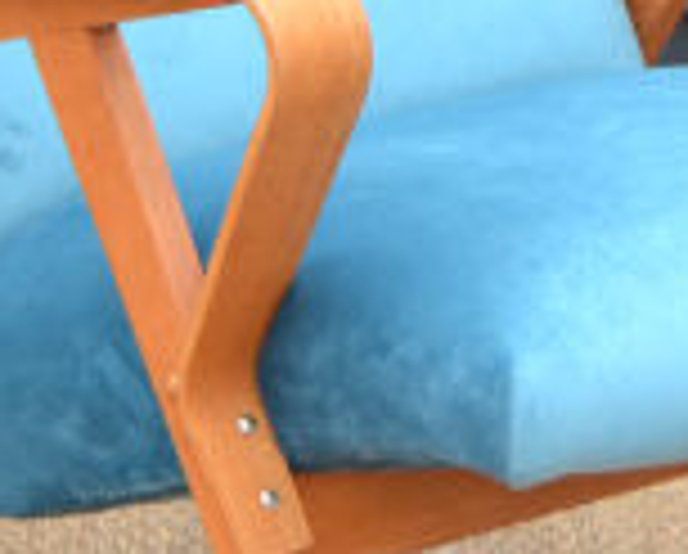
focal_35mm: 372
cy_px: 77
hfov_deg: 5.2
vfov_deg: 4.2
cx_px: 216
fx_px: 7584
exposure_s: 1/125
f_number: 5.6
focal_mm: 45
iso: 160
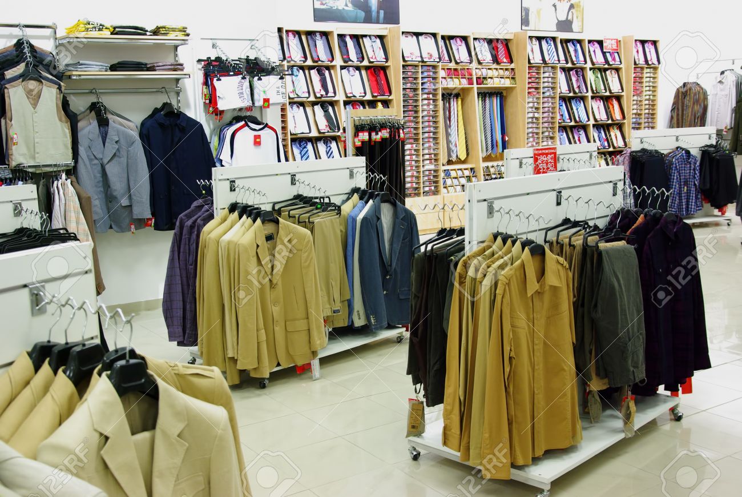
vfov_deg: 32.0
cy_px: 248
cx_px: 371
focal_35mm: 42
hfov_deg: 46.4
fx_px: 867
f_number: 5.6
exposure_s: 1/25
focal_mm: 28
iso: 800
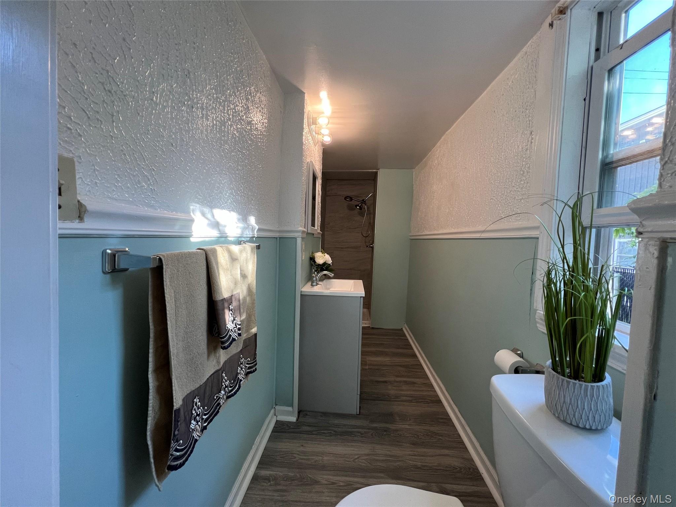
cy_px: 254
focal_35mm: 13
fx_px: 254
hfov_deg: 106.2
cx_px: 338
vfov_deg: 89.9
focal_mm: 1.57
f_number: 1.8
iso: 125
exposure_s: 1/120
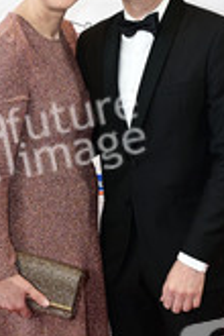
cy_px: 244
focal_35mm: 76
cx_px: 100
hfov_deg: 17.9
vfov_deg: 26.3
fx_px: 711
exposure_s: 1/200
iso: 1250
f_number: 5
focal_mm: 31.5
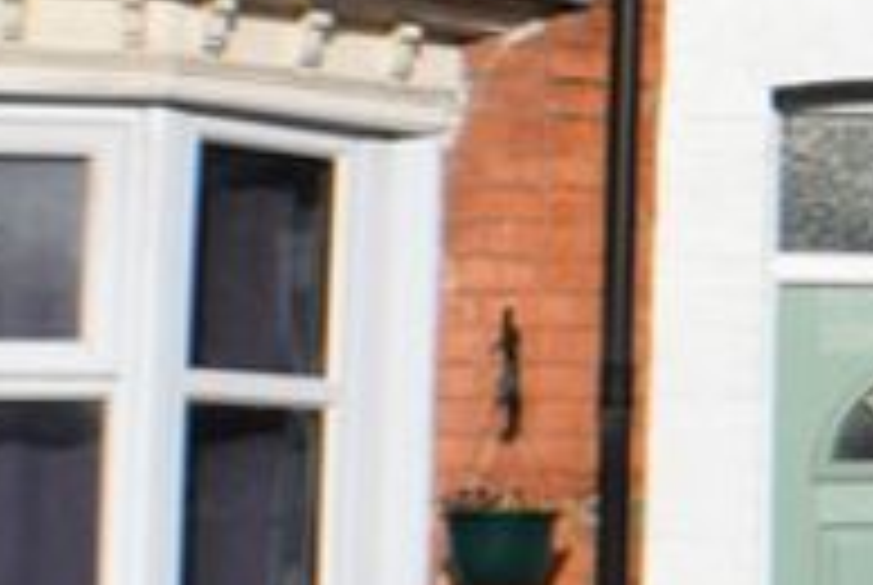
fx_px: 3886
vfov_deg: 8.6
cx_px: 1910
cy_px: 140
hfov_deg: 11.2
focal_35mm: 160
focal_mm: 18
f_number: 11
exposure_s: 1/500
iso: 200
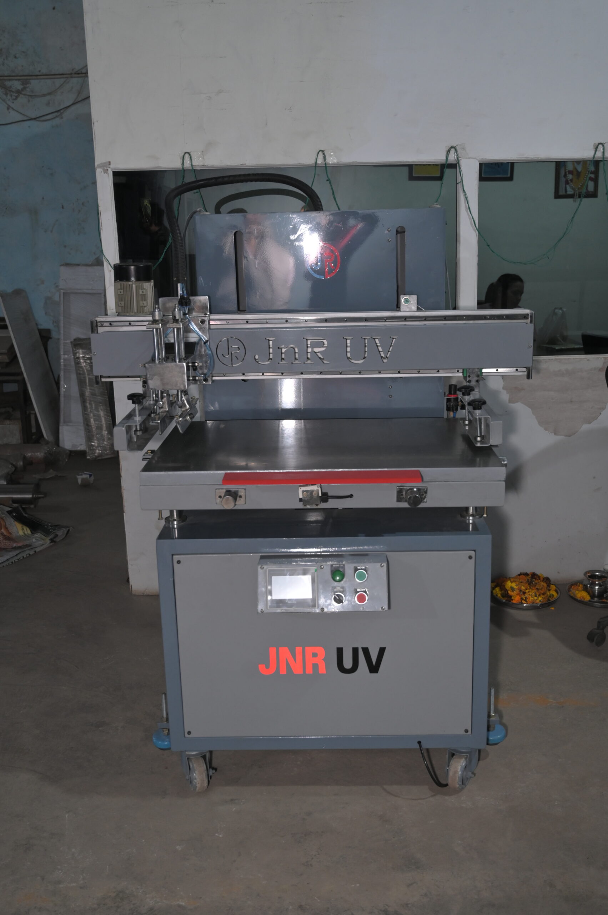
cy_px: 458
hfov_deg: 36.8
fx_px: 913
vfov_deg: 53.2
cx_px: 304
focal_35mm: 36
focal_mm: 36
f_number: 4
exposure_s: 1/160
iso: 1600
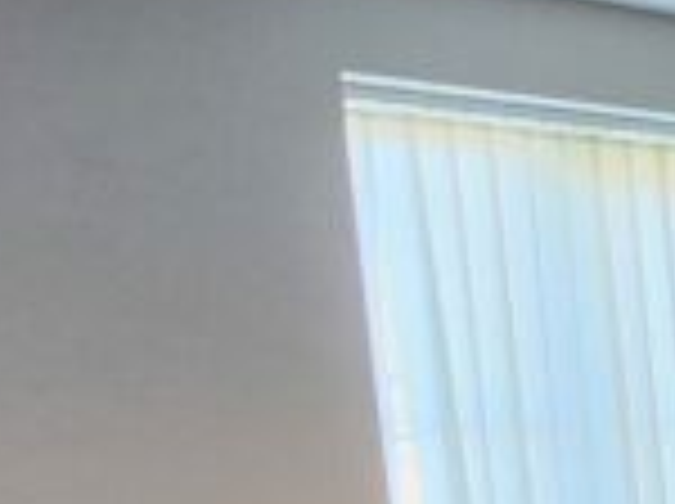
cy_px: 590
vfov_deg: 16.0
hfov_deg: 13.1
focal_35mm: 89
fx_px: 1733
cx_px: 1800
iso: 400
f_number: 2.2
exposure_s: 1/50
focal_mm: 1.74
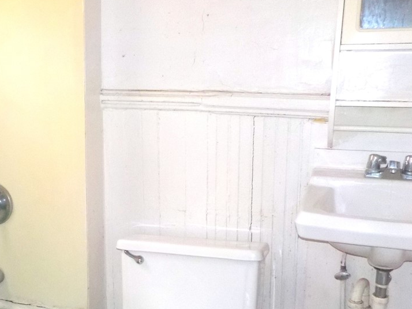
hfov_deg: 43.1
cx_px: 132
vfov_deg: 33.3
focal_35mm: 43
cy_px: 204
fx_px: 512
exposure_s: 1/15
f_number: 3.3
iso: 560
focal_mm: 4.1
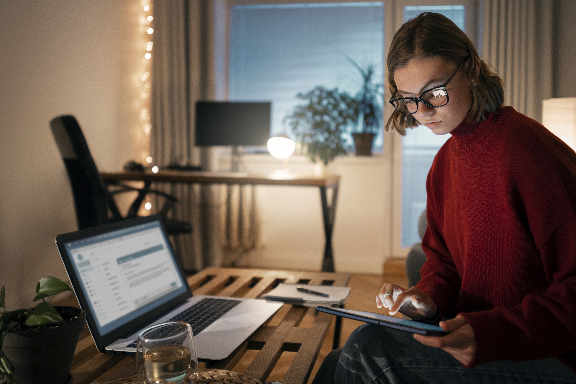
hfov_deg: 61.9
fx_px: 480
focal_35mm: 30
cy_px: 192
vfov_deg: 43.6
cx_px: 288
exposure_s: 1/100
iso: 1600
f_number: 2
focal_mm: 30
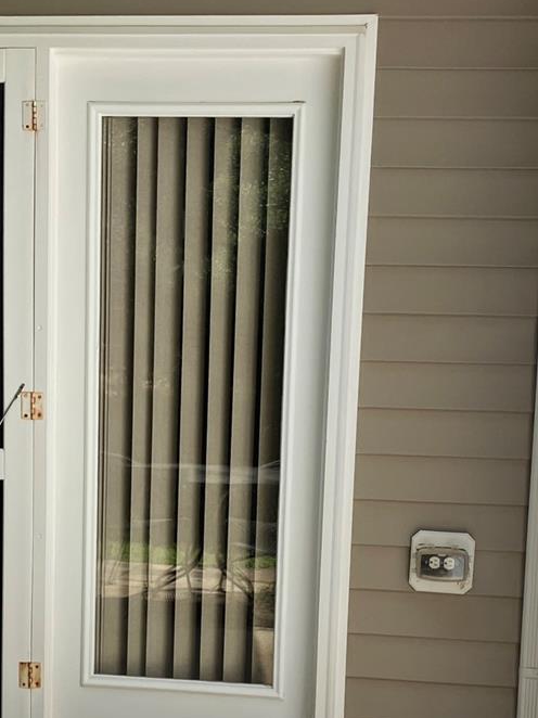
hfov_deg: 22.5
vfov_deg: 29.4
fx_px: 1348
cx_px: 191
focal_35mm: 65
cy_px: 541
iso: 32
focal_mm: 3.99
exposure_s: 1/1185
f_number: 1.8
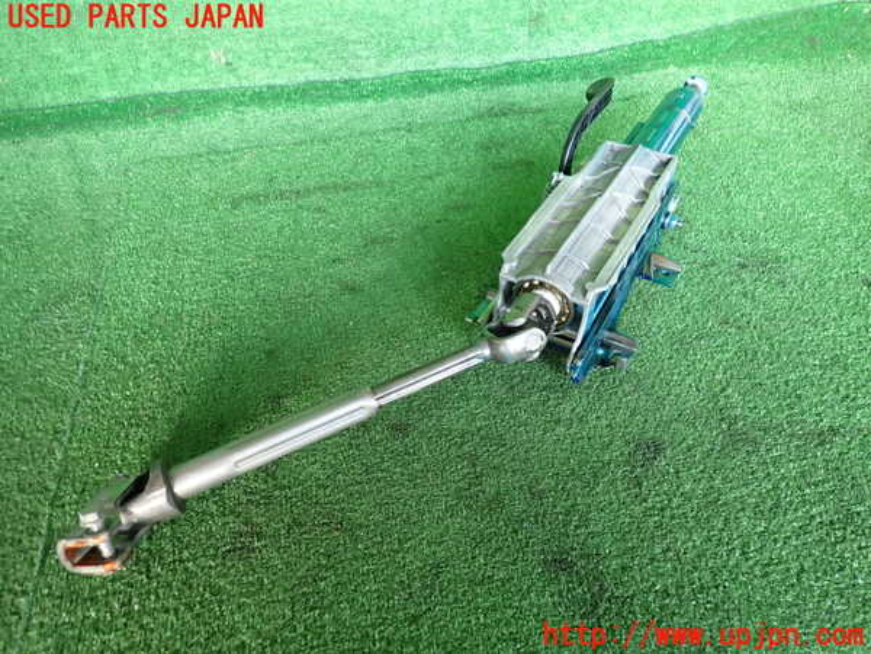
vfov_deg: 54.9
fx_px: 629
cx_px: 436
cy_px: 327
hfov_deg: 69.4
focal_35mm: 25
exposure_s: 1/30
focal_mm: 4.5
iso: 250
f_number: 2
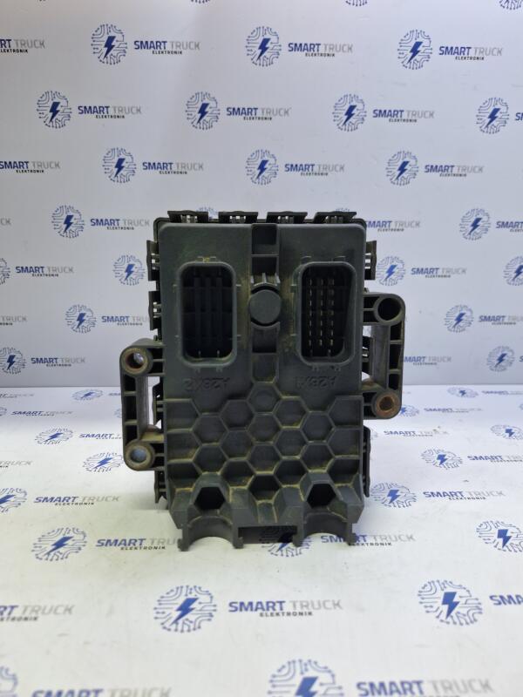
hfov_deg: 58.9
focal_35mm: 23
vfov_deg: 73.9
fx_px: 463
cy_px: 348
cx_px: 262
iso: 64
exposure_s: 1/50
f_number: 1.8
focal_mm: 5.54
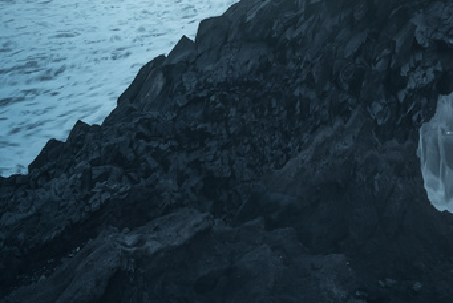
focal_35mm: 41
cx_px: 351
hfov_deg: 45.4
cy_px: 76
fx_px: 516
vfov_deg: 32.1
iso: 400
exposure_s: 1/2
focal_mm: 14
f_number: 14
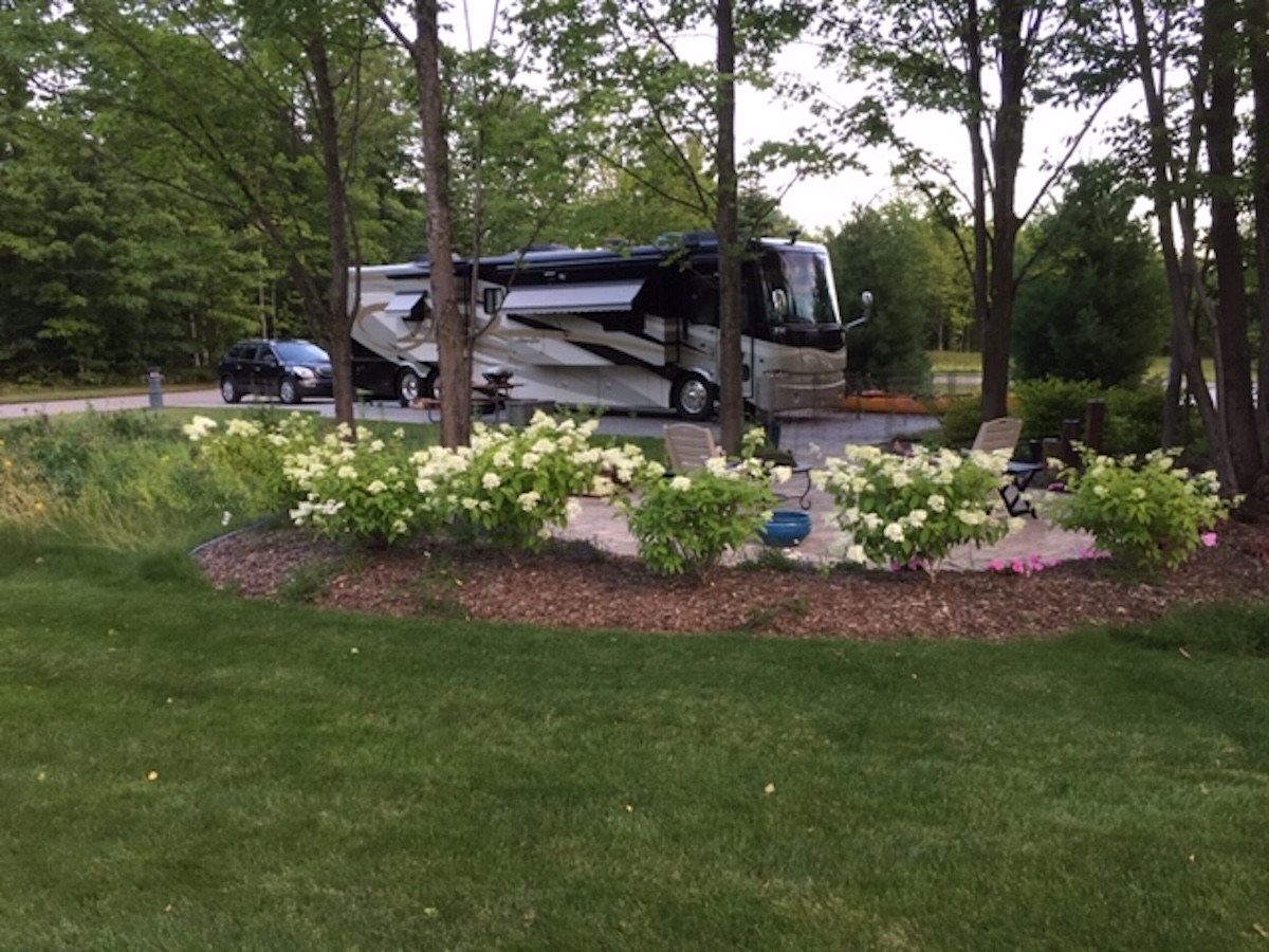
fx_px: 1063
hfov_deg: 61.7
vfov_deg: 48.2
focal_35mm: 29
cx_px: 634
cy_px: 476
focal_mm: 4.15
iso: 32
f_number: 2.2
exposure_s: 1/30
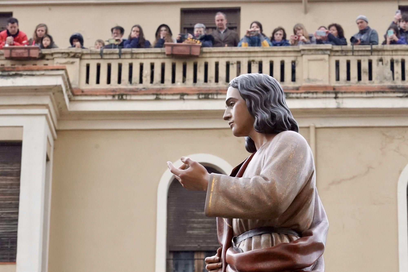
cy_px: 136
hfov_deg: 20.0
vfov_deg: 13.4
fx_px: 1156
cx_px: 204
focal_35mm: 102
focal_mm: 102
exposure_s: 1/250
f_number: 11
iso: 3200
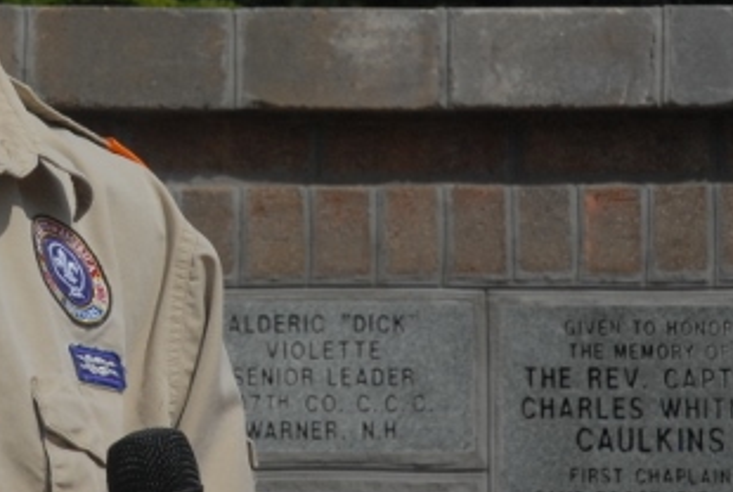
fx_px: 5528
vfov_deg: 5.1
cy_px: 64
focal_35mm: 271
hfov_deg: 7.6
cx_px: 2
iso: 400
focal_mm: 70
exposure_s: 1/640
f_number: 13
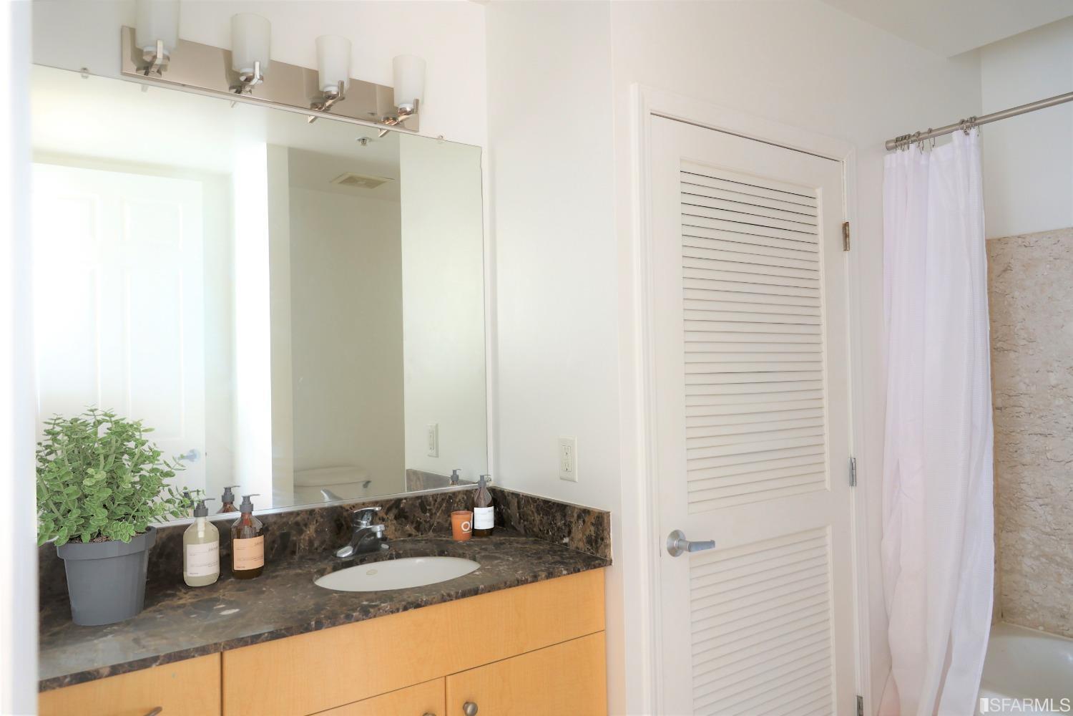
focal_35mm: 24
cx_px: 536
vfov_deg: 53.1
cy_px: 358
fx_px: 715
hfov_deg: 73.7
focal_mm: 8.8
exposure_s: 1/30
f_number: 2.5
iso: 100
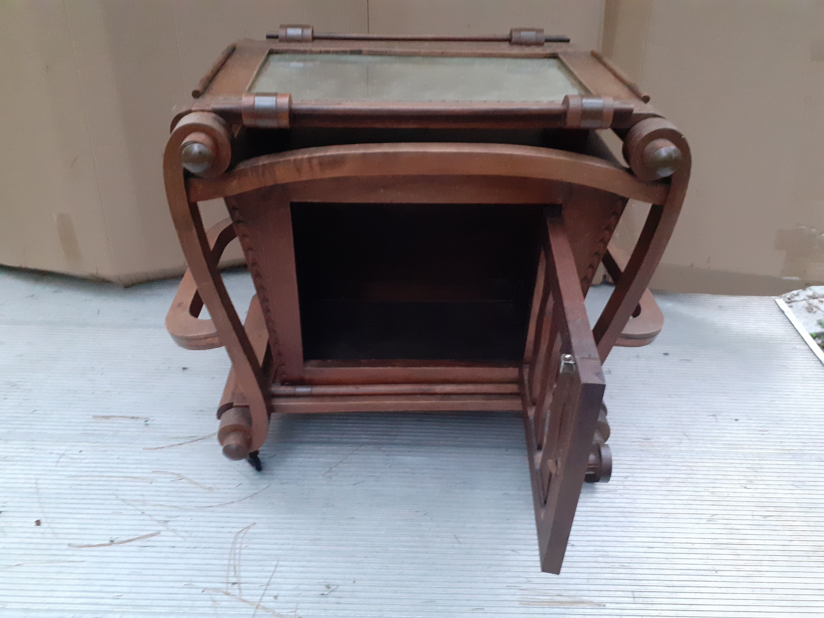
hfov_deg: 65.3
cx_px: 412
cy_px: 309
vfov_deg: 51.4
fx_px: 643
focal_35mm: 27
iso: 500
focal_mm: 3.6
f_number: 1.9
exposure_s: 1/20
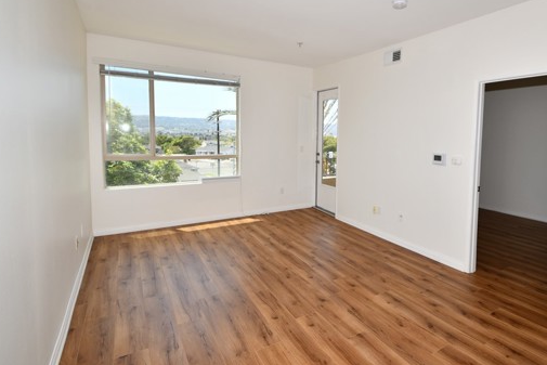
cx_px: 339
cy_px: 165
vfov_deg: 64.5
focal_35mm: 19
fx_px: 289
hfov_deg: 85.3
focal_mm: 10
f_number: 7.1
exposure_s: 1/200
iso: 100
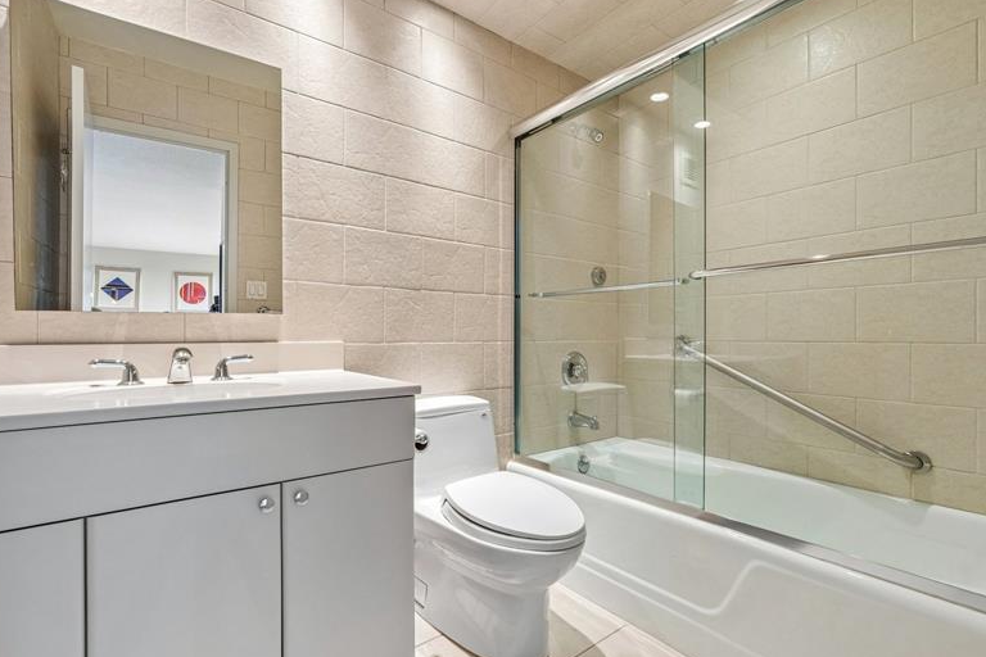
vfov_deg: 73.7
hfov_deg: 96.7
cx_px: 494
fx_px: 438
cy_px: 340
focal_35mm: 16
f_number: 8
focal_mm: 8
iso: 160
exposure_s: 1/4
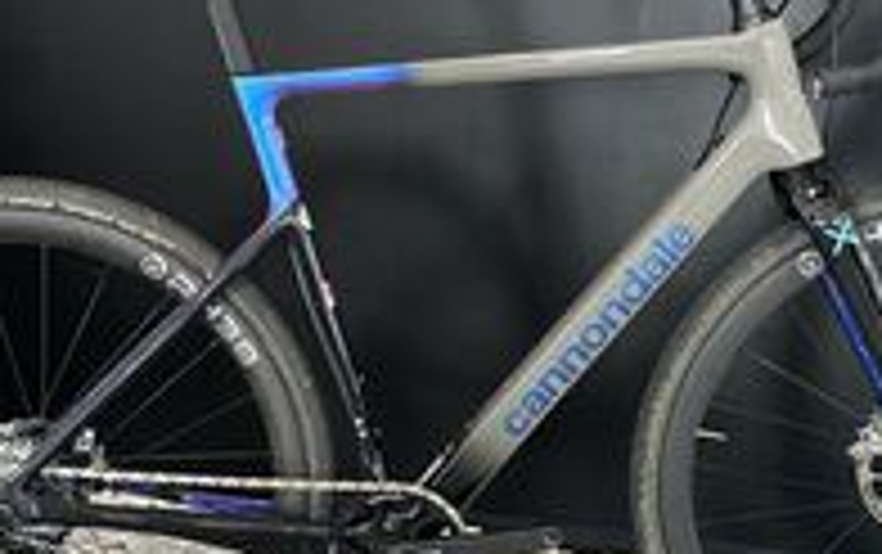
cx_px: 432
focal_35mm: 59
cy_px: 376
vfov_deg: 22.0
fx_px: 1420
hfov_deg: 34.5
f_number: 1.8
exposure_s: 1/50
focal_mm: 4.25
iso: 125
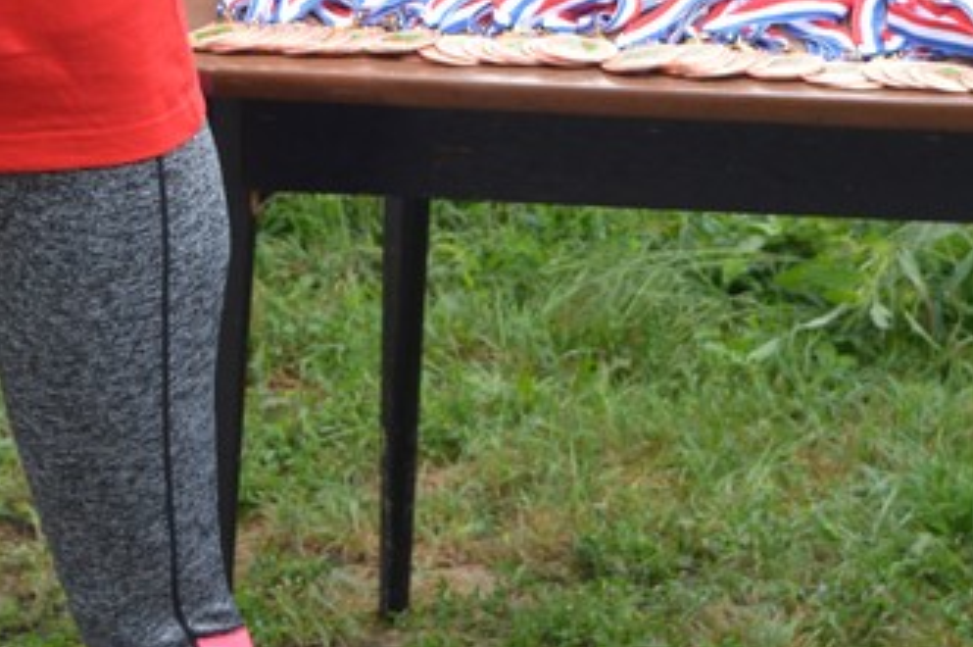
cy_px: -4
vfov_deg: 9.4
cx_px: 559
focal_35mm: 145
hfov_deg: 14.2
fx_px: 3913
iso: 200
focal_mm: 25
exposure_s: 1/125
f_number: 5.6
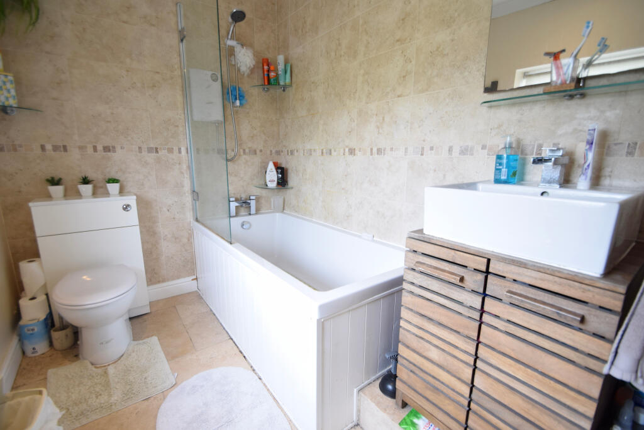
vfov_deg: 77.3
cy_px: 215
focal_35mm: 15
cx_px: 322
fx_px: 268
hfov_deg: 100.4
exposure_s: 1/15
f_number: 4.5
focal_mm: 10
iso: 400
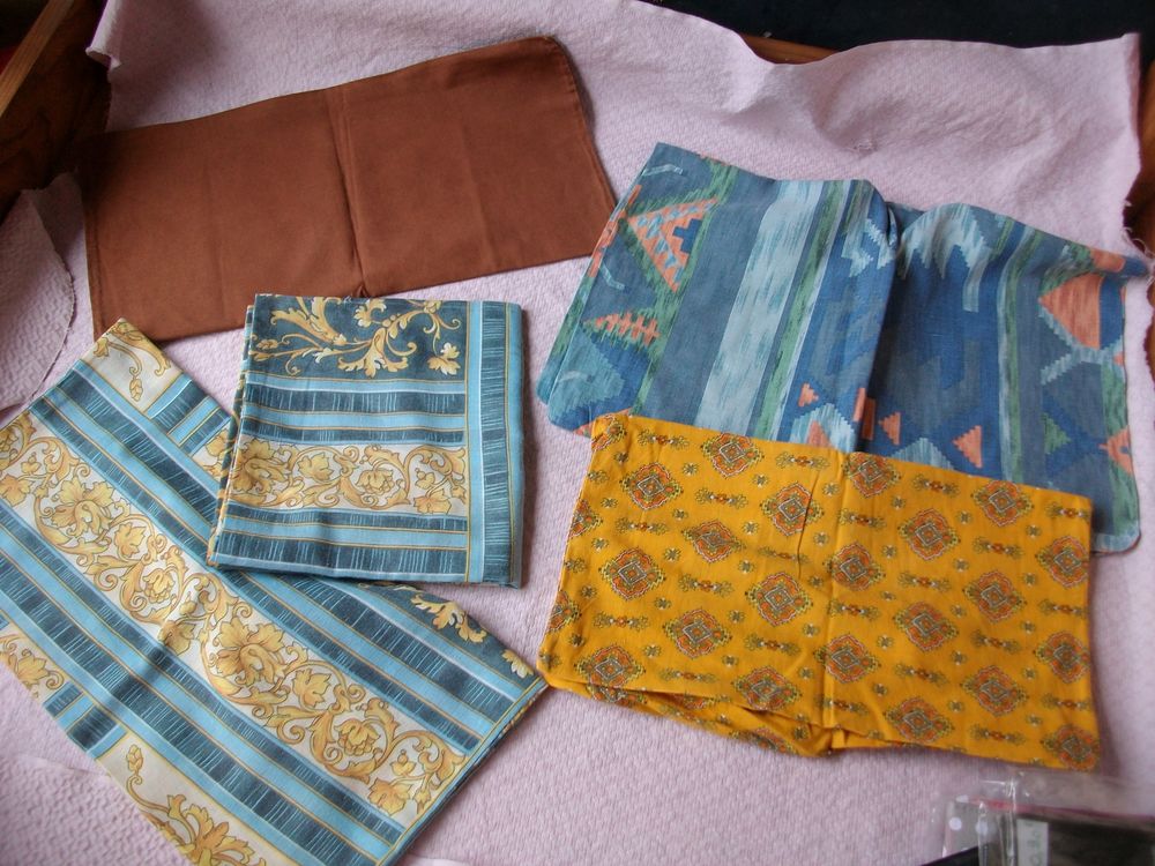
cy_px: 433
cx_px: 578
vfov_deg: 44.2
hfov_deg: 56.8
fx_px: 1068
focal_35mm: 32
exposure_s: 1/40
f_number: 2.9
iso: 91
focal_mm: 5.7
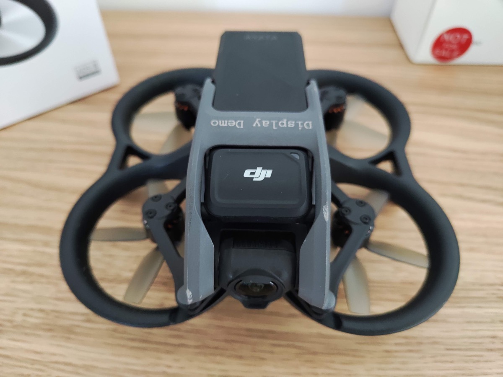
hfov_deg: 71.6
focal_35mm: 24
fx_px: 349
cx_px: 252
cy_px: 188
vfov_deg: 56.8
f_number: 1.88
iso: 529
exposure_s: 1/50
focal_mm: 5.59
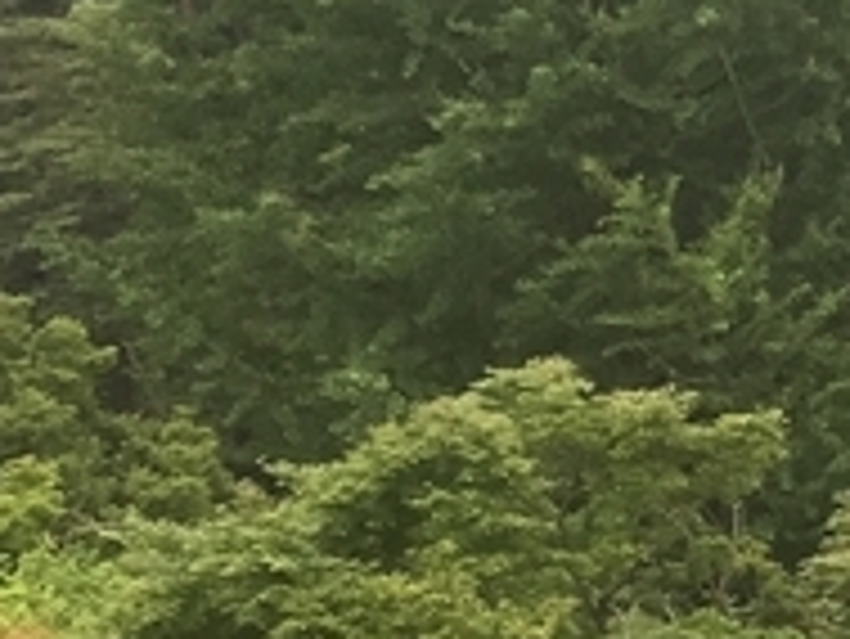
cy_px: 1152
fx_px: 4521
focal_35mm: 184
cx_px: 2469
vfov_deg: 7.8
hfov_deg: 8.9
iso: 25
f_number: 2.2
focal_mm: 4.15
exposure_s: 1/557
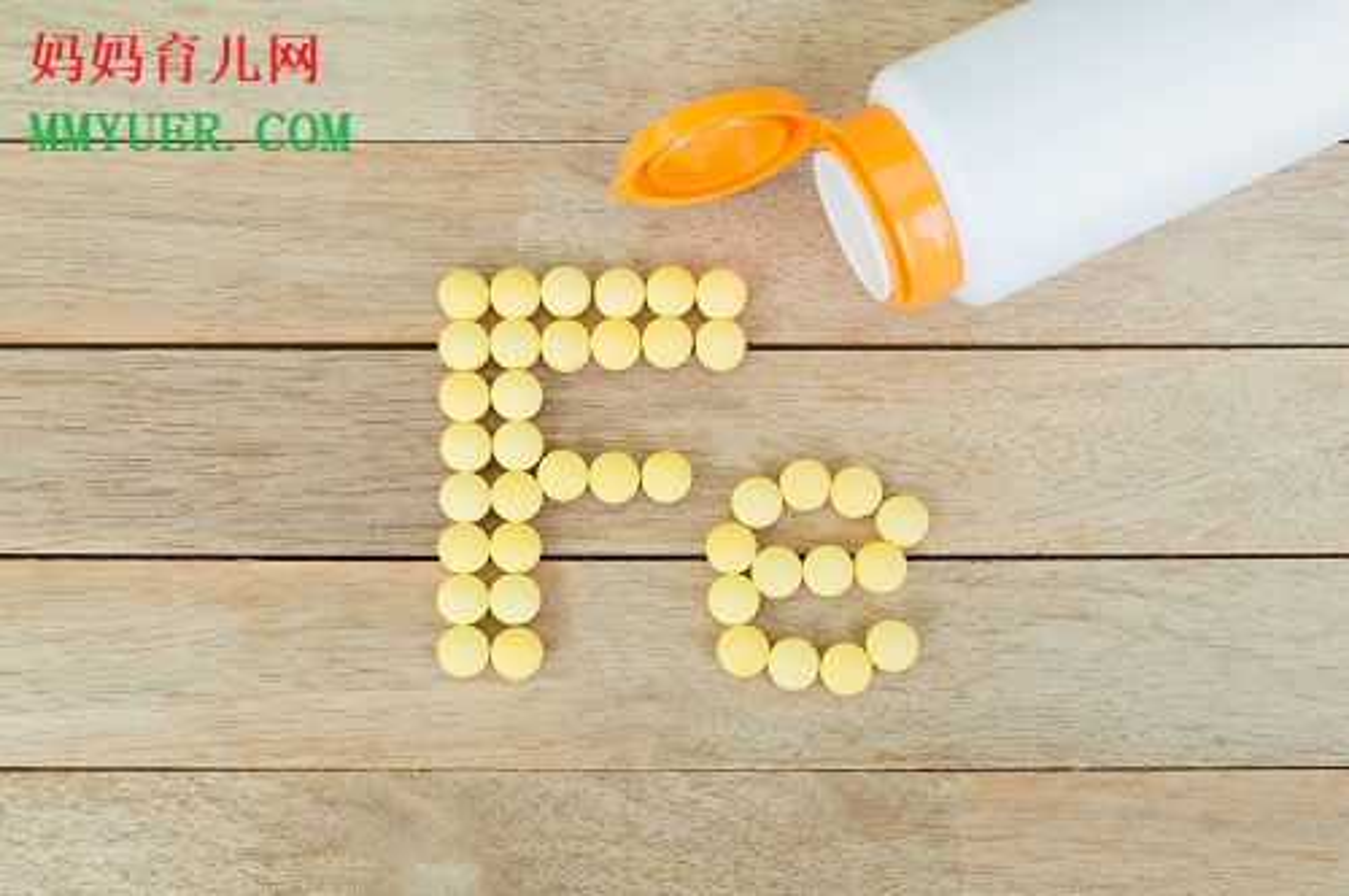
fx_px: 1684
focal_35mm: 45
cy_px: 448
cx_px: 674
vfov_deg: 29.8
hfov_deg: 43.7
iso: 320
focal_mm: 30
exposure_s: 1/60
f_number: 8
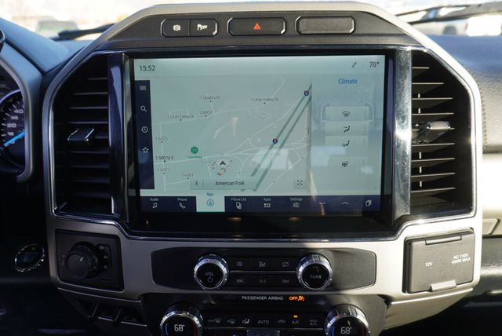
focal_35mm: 24
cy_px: 168
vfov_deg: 53.2
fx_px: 335
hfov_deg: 73.7
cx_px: 251
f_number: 4.5
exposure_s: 1/80
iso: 100
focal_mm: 16
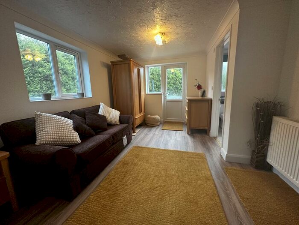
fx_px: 121
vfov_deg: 85.7
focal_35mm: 14
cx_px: 150
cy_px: 112
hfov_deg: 102.1
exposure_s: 1/100
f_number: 2.2
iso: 250
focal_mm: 2.22
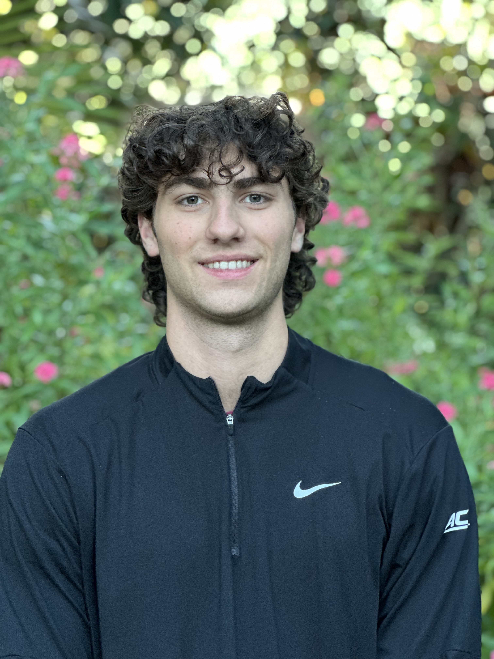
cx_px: 247
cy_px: 330
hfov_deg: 19.1
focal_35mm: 77
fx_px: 1465
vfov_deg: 25.3
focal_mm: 9
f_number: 2.8
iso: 250
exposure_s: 1/60
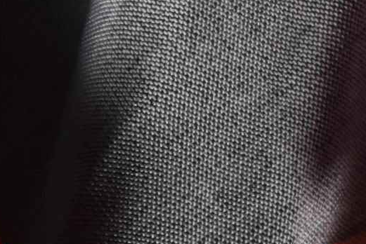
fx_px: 12277
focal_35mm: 1207
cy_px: -43
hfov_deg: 1.7
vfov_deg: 1.1
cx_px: 895
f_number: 11
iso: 200
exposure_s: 1/125
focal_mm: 140
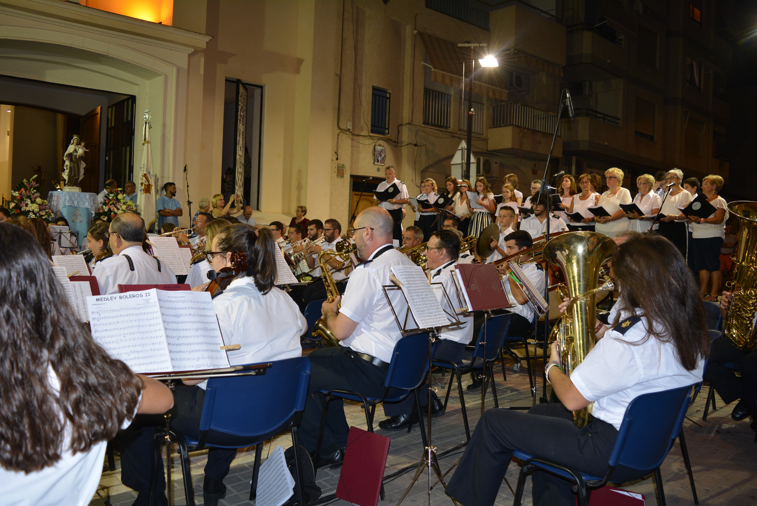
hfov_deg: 61.9
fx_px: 631
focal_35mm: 30
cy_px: 253
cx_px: 378
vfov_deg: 43.7
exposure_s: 1/60
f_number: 4
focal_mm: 20
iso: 400
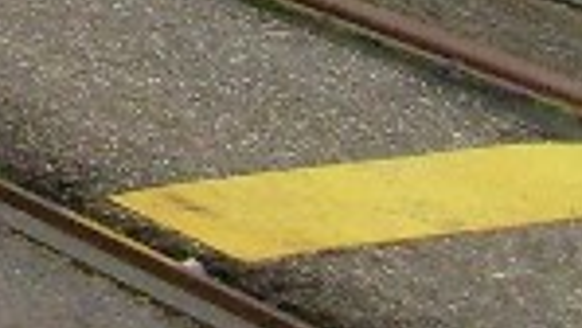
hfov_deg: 7.0
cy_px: -1101
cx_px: -1410
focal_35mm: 262
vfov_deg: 4.2
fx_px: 4045
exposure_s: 1/250
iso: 80
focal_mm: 5.8
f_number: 2.8
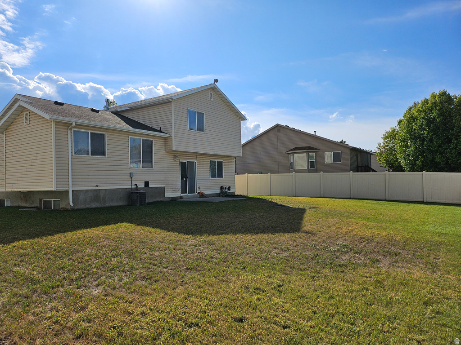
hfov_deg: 71.6
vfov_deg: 56.8
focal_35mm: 24
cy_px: 172
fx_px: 320
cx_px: 230
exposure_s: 1/6744
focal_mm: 5
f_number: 1.8
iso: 50
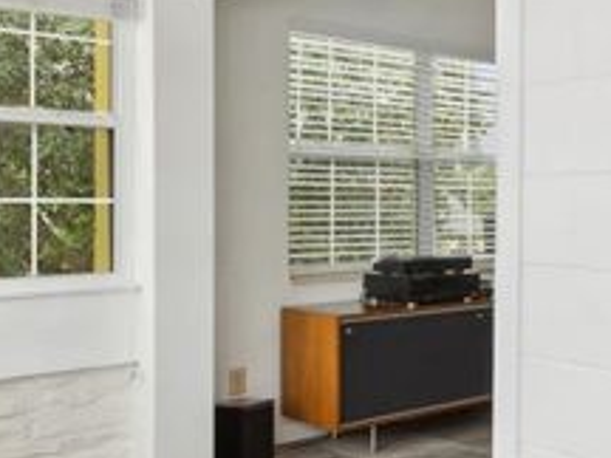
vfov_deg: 30.6
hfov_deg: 38.9
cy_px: 151
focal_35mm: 47
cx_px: 488
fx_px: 830
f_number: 8
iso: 200
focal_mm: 10
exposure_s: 1/50
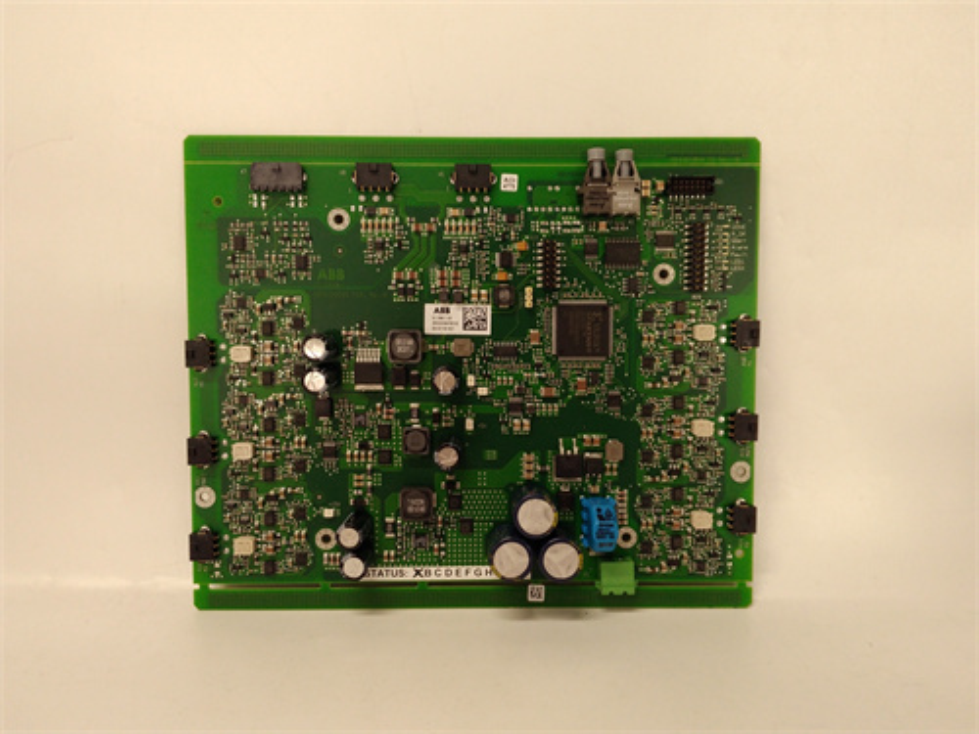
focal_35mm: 27
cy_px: 367
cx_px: 490
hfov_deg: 65.3
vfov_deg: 51.4
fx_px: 764
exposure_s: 1/33
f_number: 2
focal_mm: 3.79
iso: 177
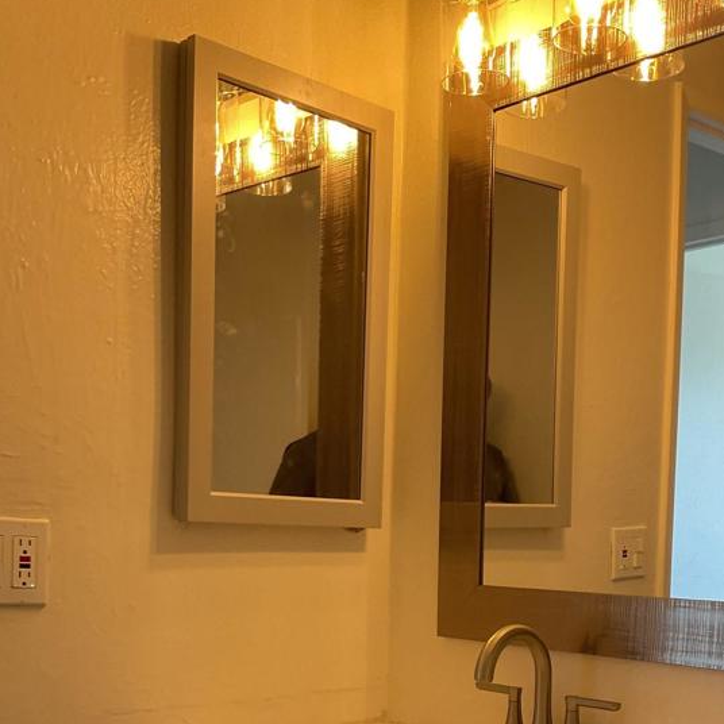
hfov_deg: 34.7
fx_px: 1159
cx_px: 366
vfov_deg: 33.3
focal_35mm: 49
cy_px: 617
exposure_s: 1/60
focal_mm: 3
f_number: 1.8
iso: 125
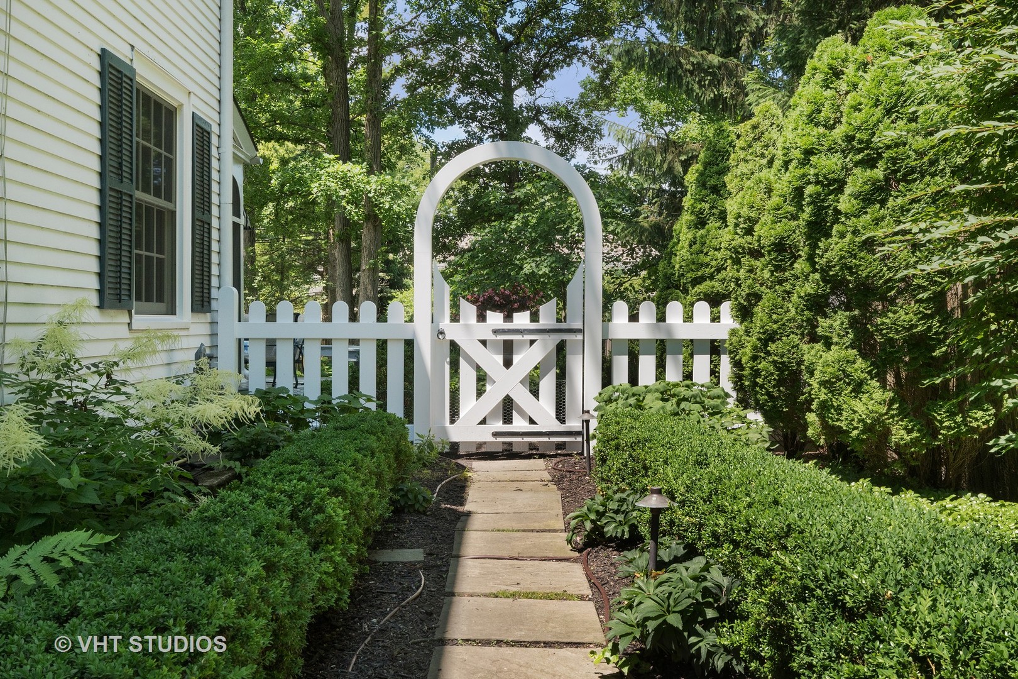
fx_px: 1018
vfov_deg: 36.9
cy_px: 340
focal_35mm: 36
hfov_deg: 53.1
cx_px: 509
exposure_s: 1/160
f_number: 11
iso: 200
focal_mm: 24
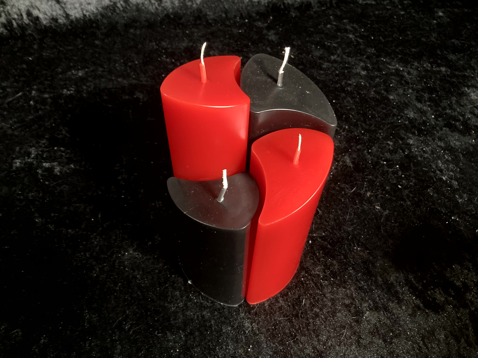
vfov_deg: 49.8
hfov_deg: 63.4
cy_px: 179
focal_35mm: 28
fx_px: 387
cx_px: 239
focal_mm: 3.99
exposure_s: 1/15
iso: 640
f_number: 1.8
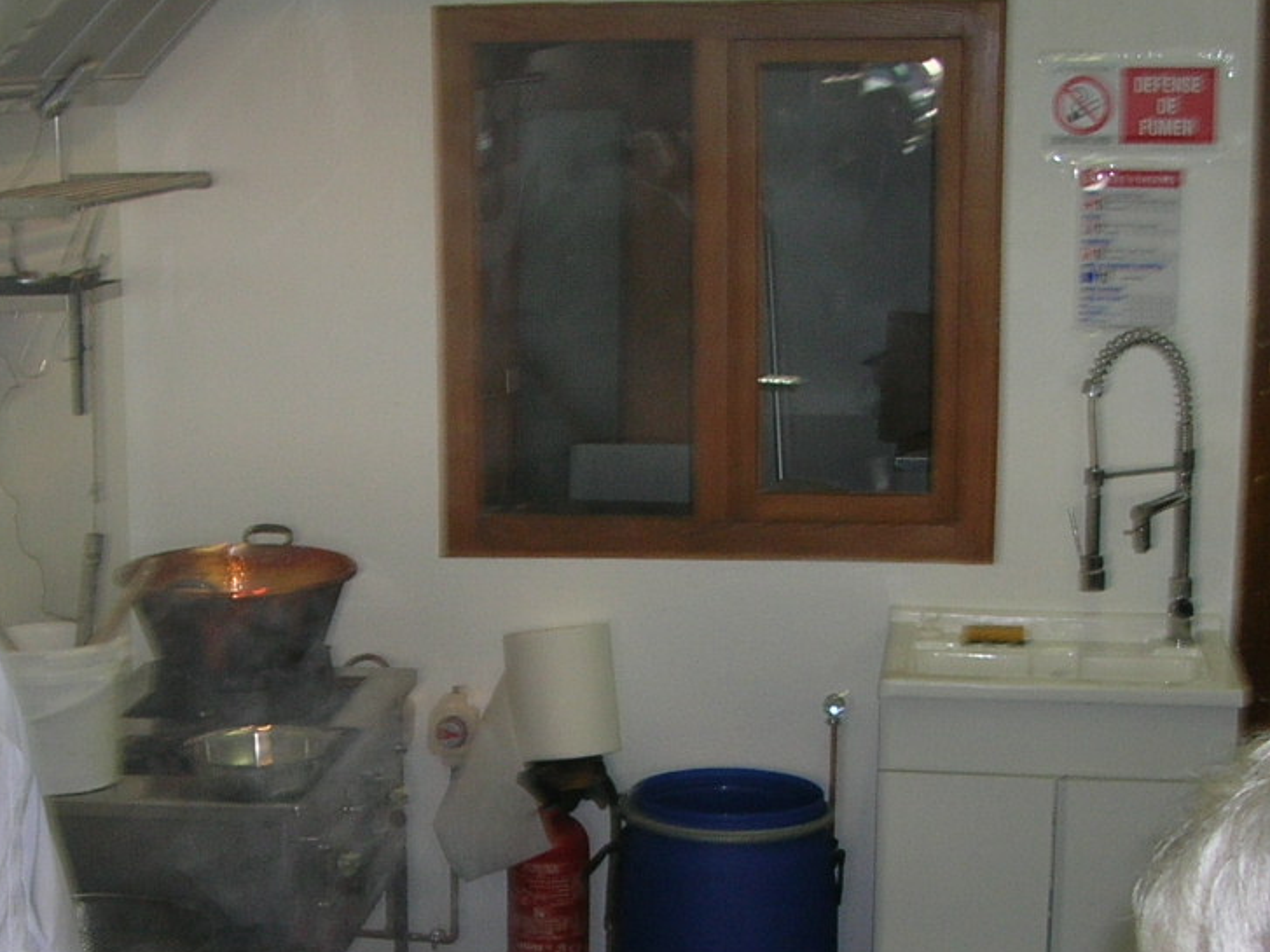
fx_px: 2825
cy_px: 877
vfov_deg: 18.8
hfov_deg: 25.2
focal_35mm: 77
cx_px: 419
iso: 50
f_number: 2.8
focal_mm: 5.8
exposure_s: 1/60.1
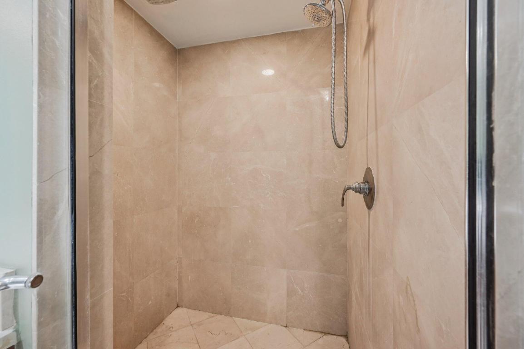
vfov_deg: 81.1
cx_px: 262
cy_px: 174
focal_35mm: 14
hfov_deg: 104.3
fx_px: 204
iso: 800
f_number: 8
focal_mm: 14
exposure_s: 1/10
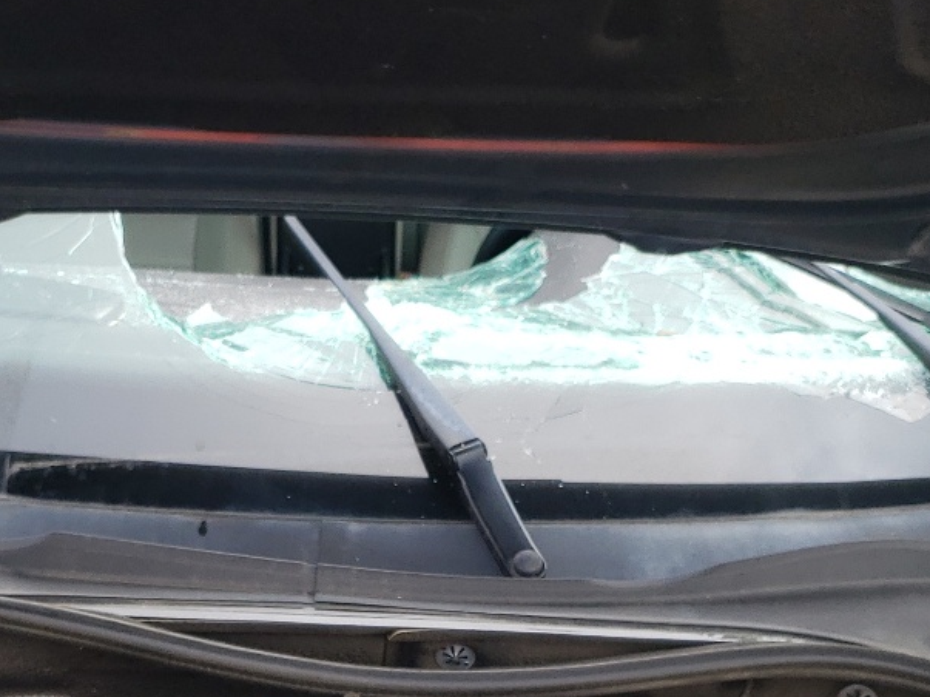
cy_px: 902
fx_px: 1853
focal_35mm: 69
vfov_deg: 19.6
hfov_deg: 28.0
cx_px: 318
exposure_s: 1/294
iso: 50
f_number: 1.5
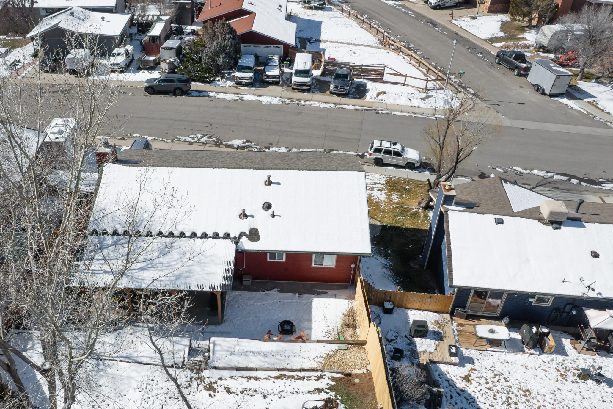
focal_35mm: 32
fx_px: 545
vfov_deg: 40.4
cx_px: 237
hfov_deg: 58.1
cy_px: 285
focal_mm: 8.4
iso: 100
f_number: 2.8
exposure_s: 1/730
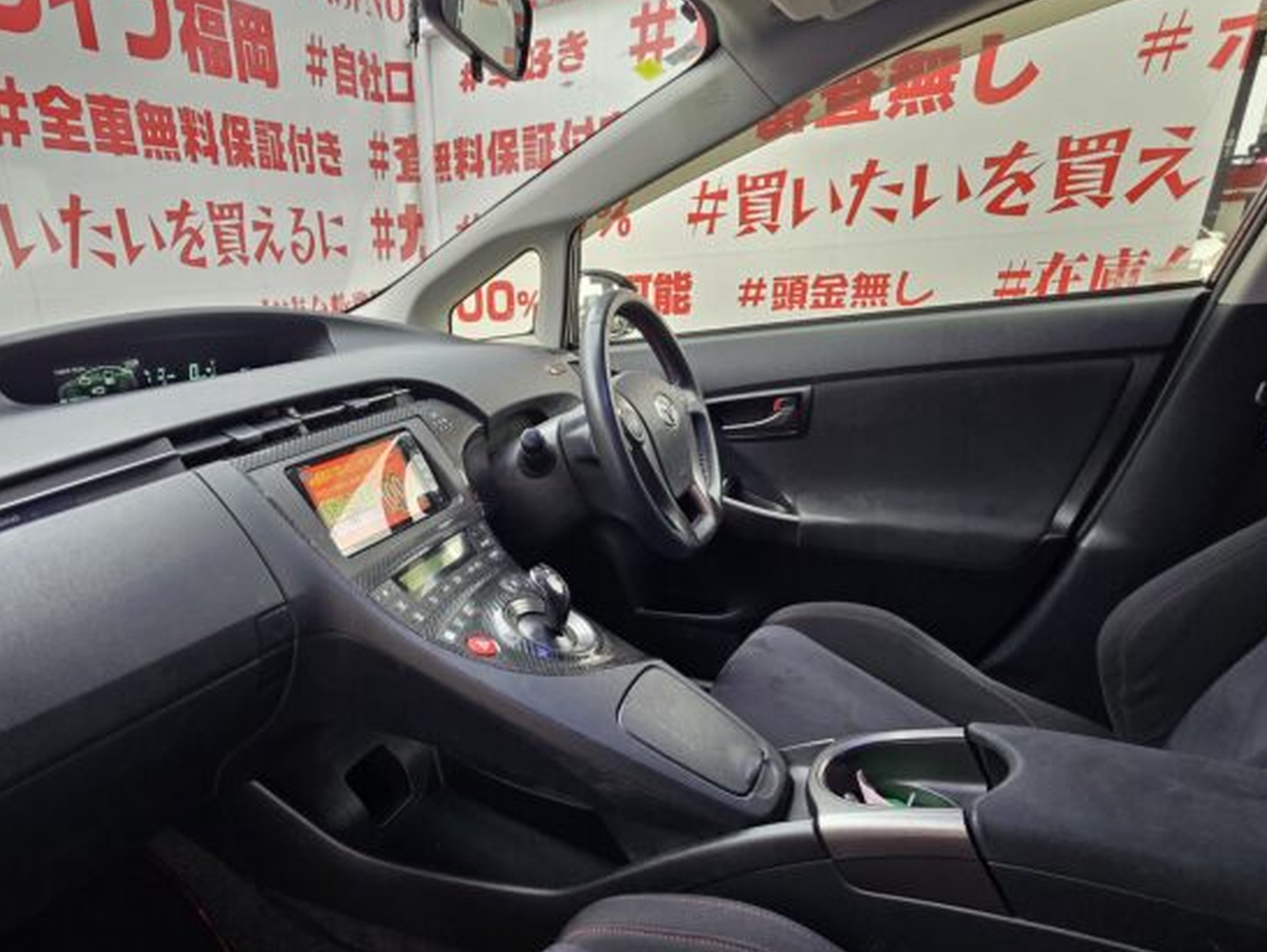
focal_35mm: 19
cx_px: 440
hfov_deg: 82.2
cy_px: 593
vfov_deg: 67.7
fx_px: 696
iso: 160
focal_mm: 2.2
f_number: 2.2
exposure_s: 1/50
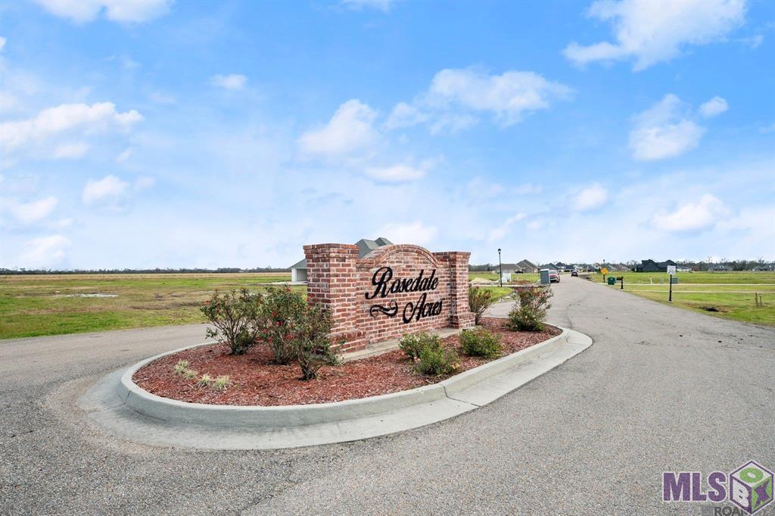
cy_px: 258
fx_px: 376
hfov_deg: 91.7
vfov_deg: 68.8
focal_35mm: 18
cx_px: 388
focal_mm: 17.5
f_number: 10
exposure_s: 1/400
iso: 320
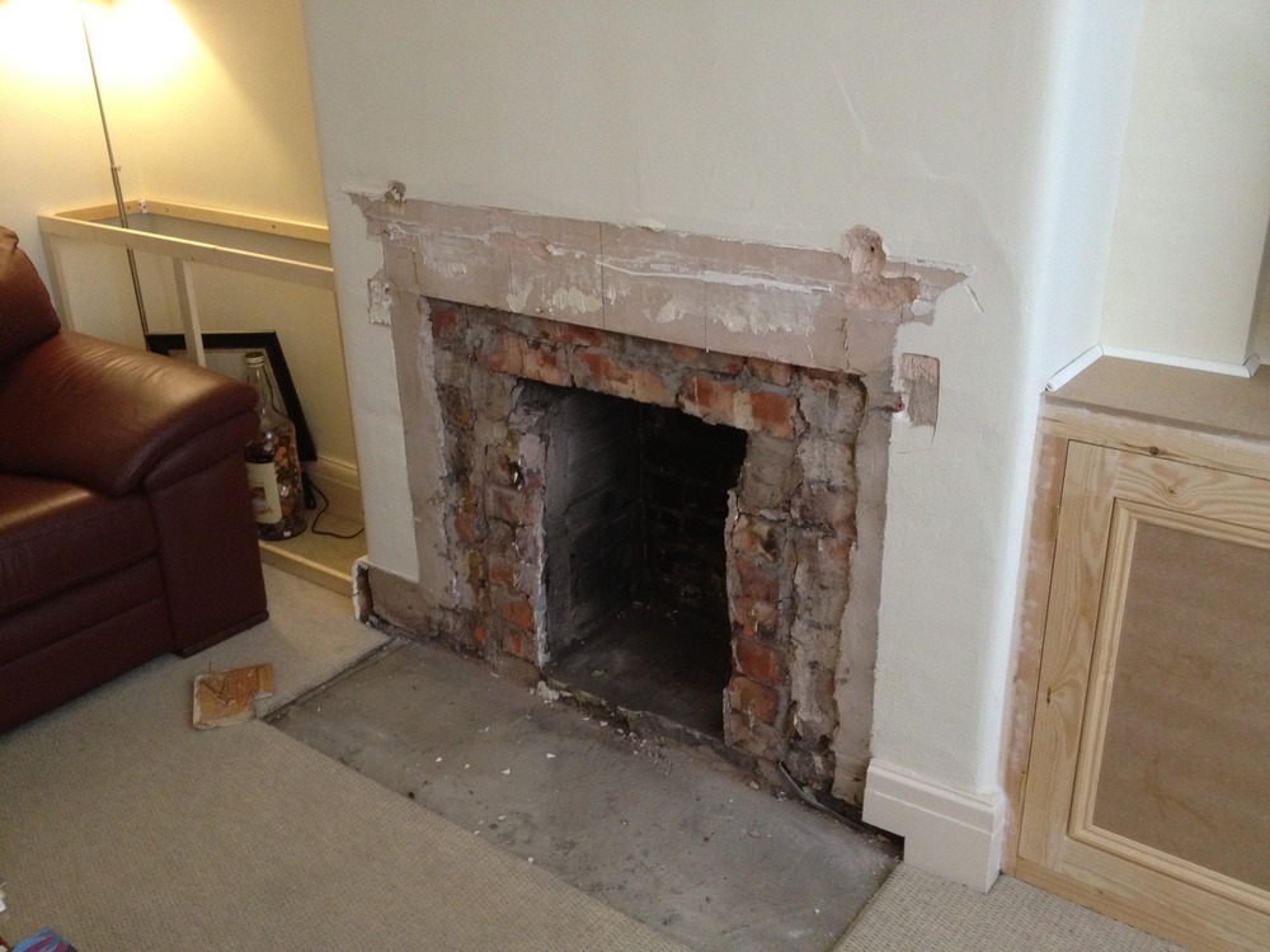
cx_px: 635
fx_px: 1284
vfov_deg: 40.7
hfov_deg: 52.6
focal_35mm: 35
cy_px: 476
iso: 320
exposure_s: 1/20
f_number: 2.4
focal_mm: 4.28
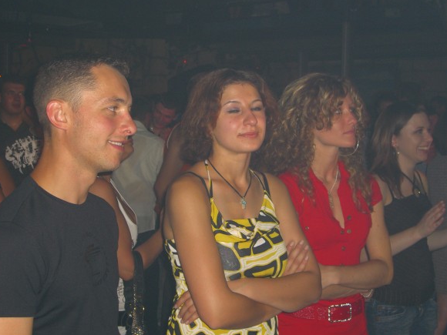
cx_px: 220
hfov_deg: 32.7
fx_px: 762
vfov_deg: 24.8
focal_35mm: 59
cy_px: 166
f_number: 3.6
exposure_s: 1/60
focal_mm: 11.8
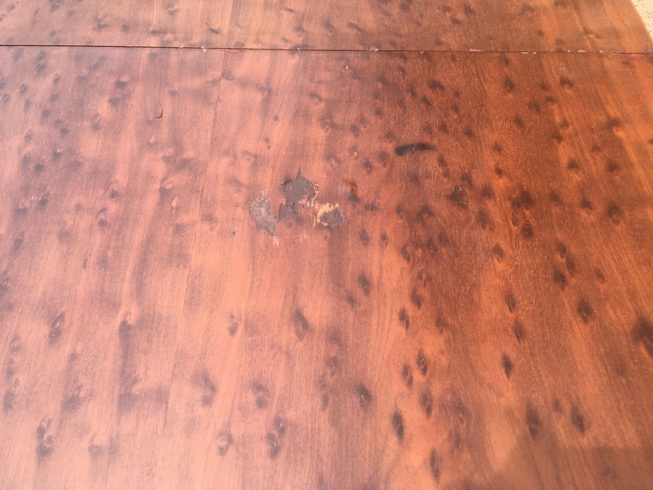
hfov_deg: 61.7
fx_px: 547
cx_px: 326
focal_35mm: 29
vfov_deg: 48.2
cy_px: 245
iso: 25
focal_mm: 4.15
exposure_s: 1/407
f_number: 2.2
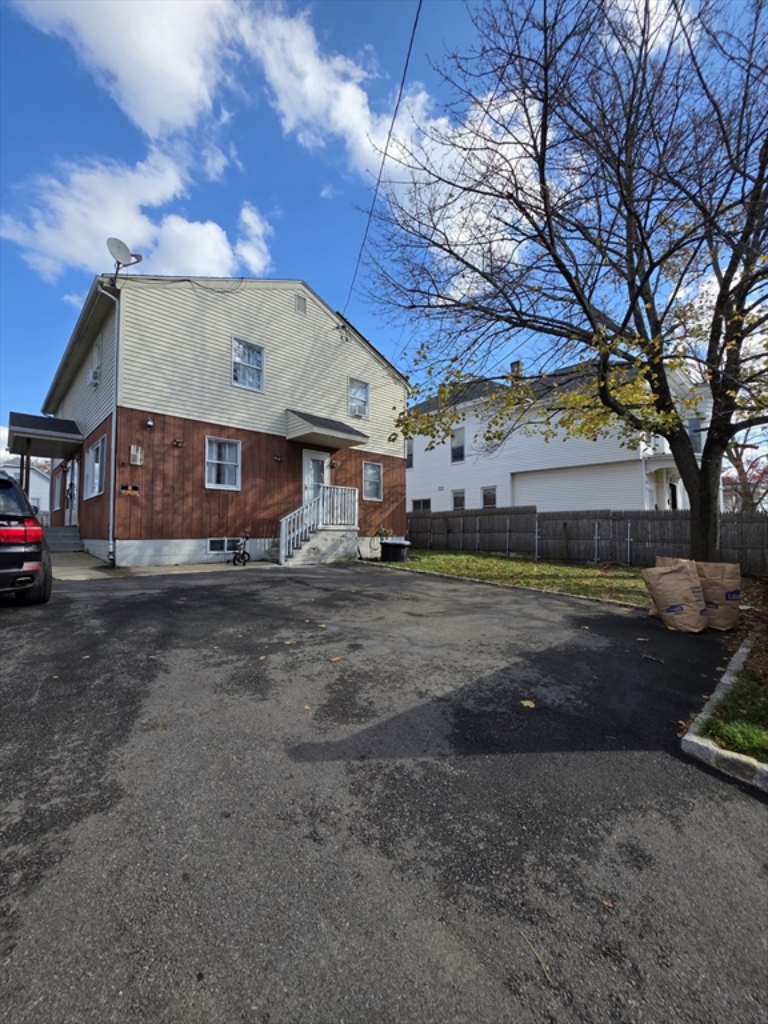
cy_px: 512
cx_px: 384
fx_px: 385
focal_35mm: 13
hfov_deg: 89.9
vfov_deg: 106.2
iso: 40
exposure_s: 1/1300
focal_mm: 2.2
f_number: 1.9
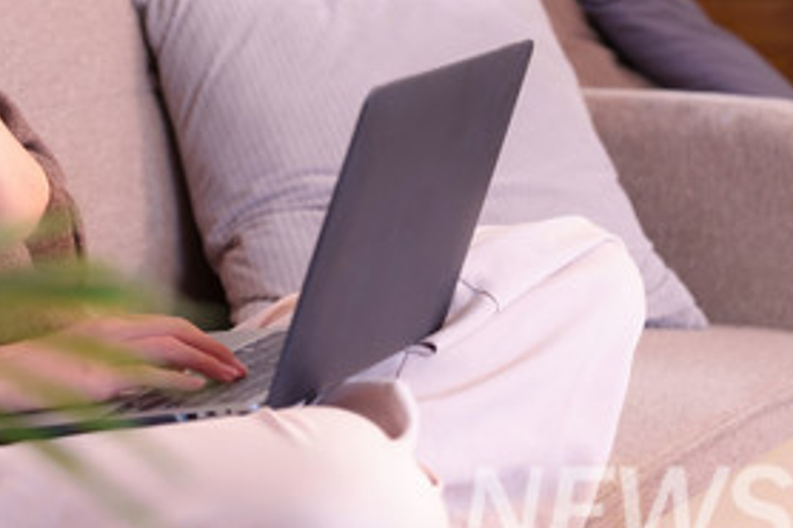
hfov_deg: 15.2
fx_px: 2950
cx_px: 154
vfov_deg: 10.2
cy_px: 40
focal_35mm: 134
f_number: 3.2
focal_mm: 62
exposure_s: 1/100
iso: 640
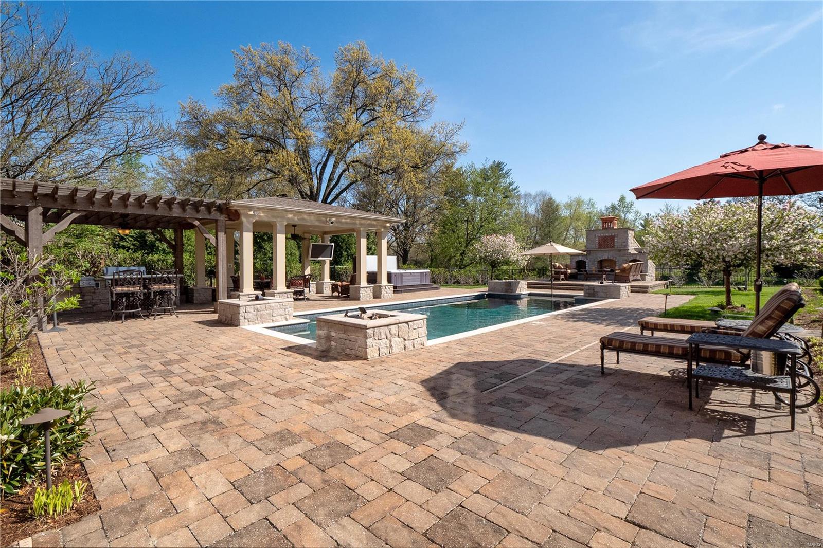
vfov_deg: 73.7
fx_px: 366
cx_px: 412
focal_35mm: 16
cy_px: 274
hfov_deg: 96.7
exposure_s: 1/2000
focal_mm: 8
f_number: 5.6
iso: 400
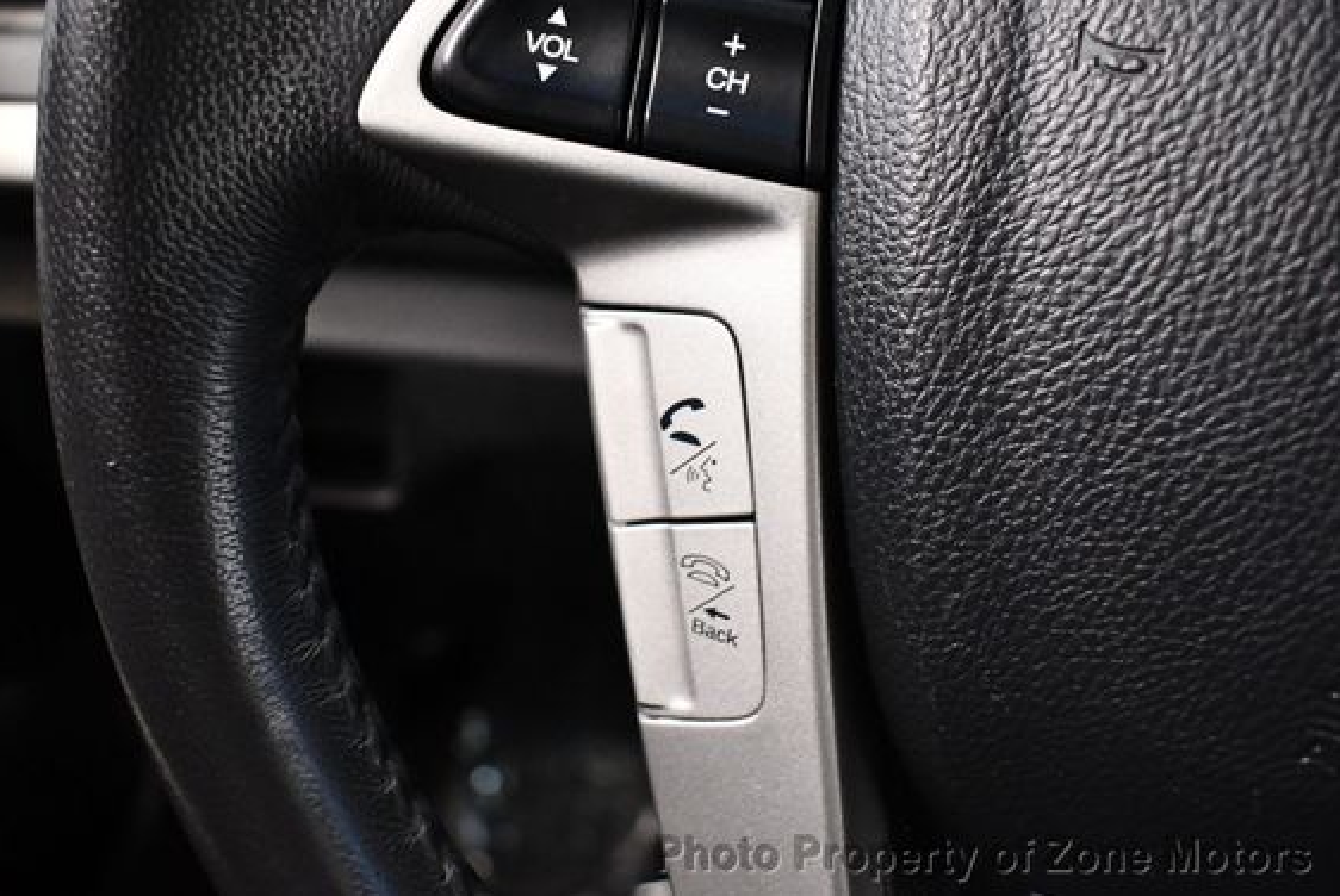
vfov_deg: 32.7
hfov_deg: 47.3
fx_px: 1528
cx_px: 627
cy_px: 391
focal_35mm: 41
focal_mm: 18
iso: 3200
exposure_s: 1/80
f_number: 3.5
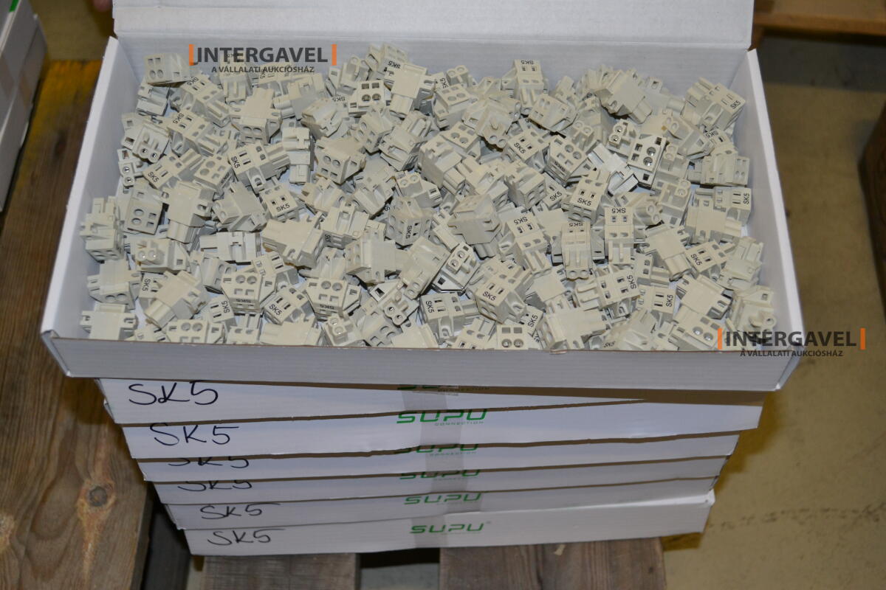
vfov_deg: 28.1
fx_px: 1181
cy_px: 295
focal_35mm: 48
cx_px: 443
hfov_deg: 41.1
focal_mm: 32
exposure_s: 1/60
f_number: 4.8
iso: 640
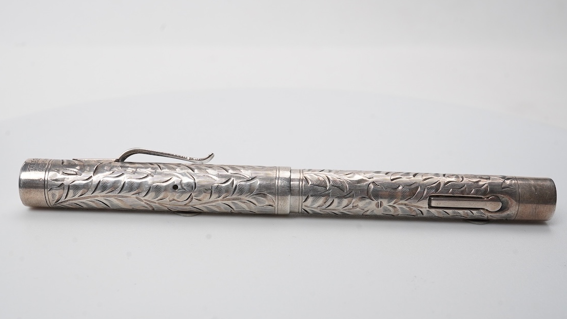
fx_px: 722
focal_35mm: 48
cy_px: 185
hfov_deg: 42.9
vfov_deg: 24.9
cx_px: 286
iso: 400
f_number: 22
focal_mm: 30
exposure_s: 1/100
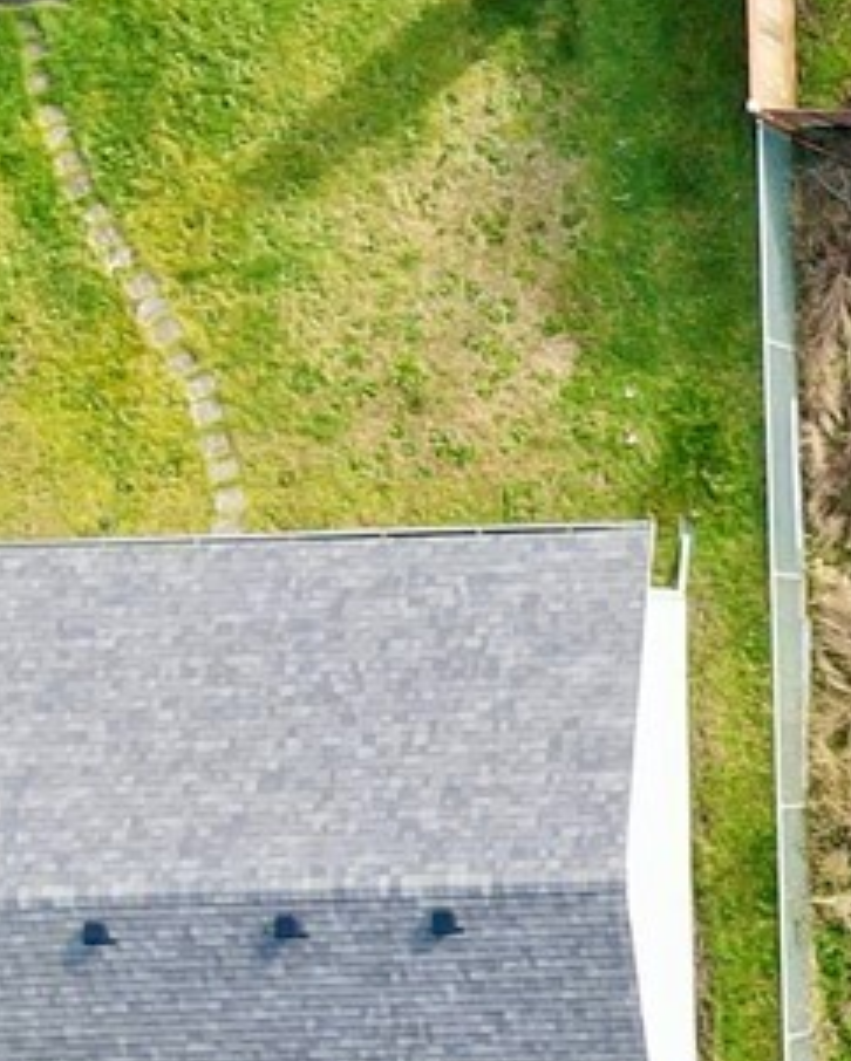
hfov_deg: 11.0
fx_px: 3900
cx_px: 1839
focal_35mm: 124
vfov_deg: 15.5
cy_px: 580
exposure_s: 1/80
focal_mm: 4.5
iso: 100
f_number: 2.8
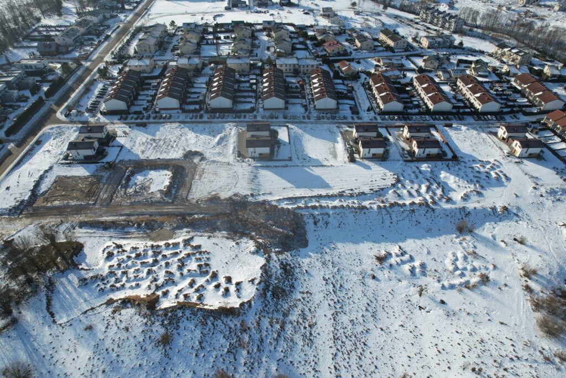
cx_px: 283
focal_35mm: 22
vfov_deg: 57.2
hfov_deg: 78.6
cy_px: 189
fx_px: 346
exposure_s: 1/1500
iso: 100
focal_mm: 8.38
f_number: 2.8
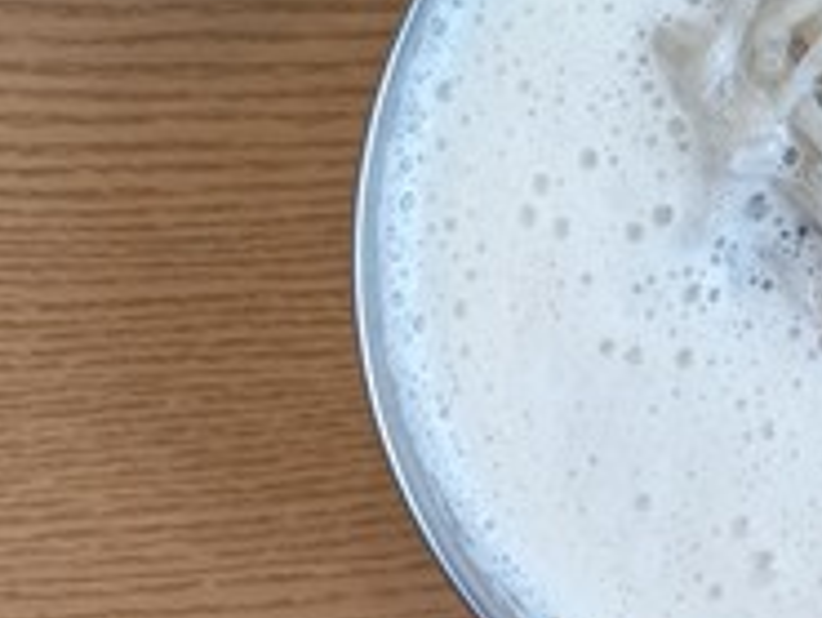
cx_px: 902
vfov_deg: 17.2
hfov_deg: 22.7
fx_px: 1925
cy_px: -165
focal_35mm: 81
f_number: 1.8
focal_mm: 4.6
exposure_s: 1/60
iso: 200
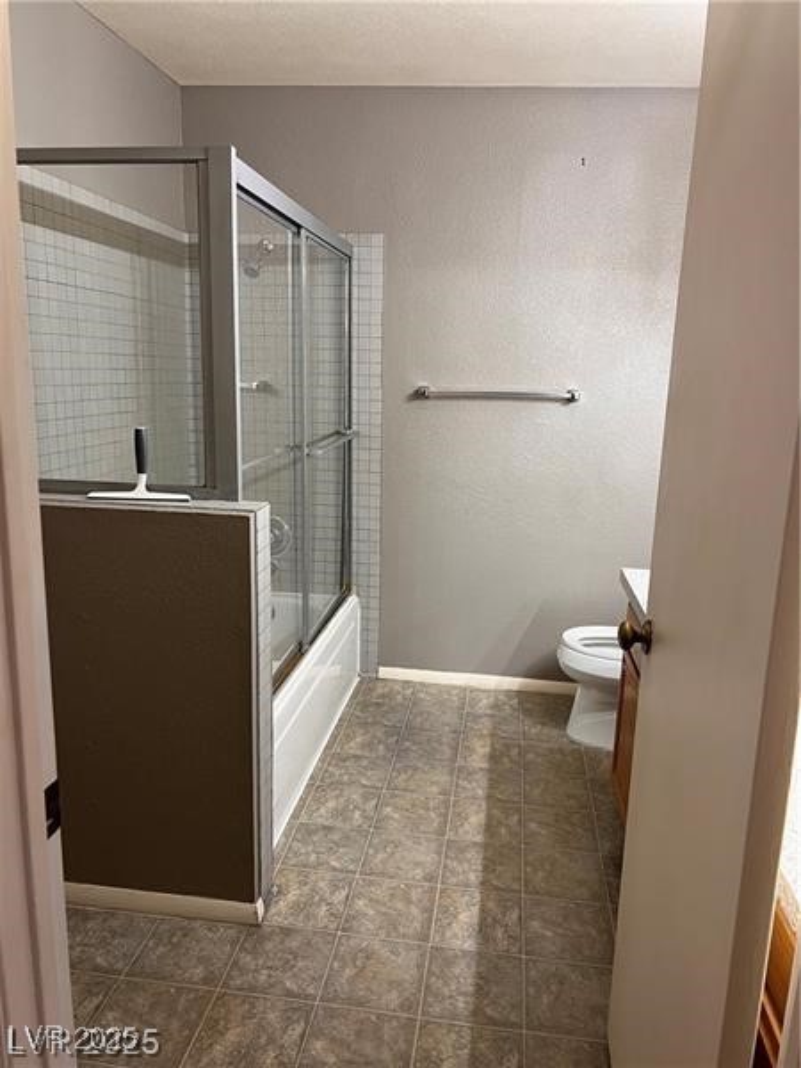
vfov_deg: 67.3
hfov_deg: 53.1
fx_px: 802
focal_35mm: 26
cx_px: 400
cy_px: 534
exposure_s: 1/60
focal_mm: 5.7
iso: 125
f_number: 1.5
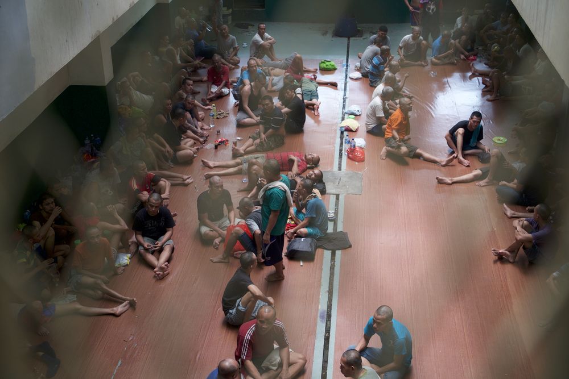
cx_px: 284
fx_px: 759
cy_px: 190
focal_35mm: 48
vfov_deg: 28.1
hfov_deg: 41.1
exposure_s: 1/60
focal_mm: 48
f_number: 4
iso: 800
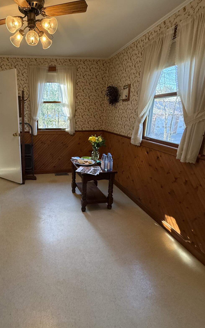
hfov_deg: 59.1
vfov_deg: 87.9
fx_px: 170
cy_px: 156
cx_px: 53
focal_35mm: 19
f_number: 2.2
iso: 320
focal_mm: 2.22
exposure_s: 1/120
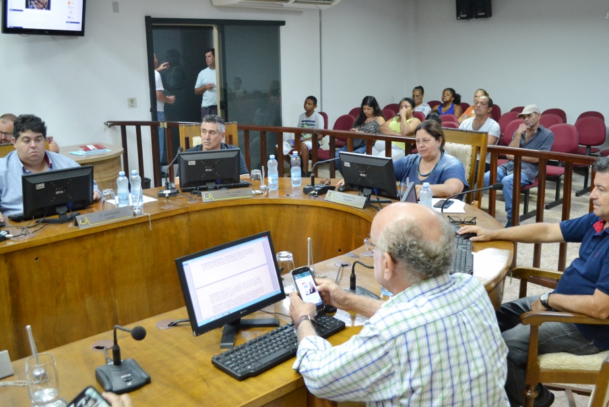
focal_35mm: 34
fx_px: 575
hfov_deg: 55.8
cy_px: 195
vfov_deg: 38.9
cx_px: 314
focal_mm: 20
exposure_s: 1/60
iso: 1600
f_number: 3.8
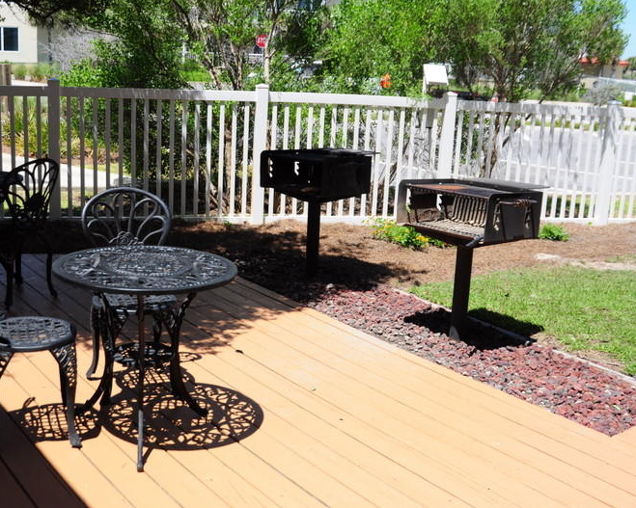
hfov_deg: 44.7
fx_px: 772
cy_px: 253
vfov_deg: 36.5
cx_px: 276
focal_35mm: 41
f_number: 5
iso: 250
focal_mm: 24
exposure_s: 1/1250
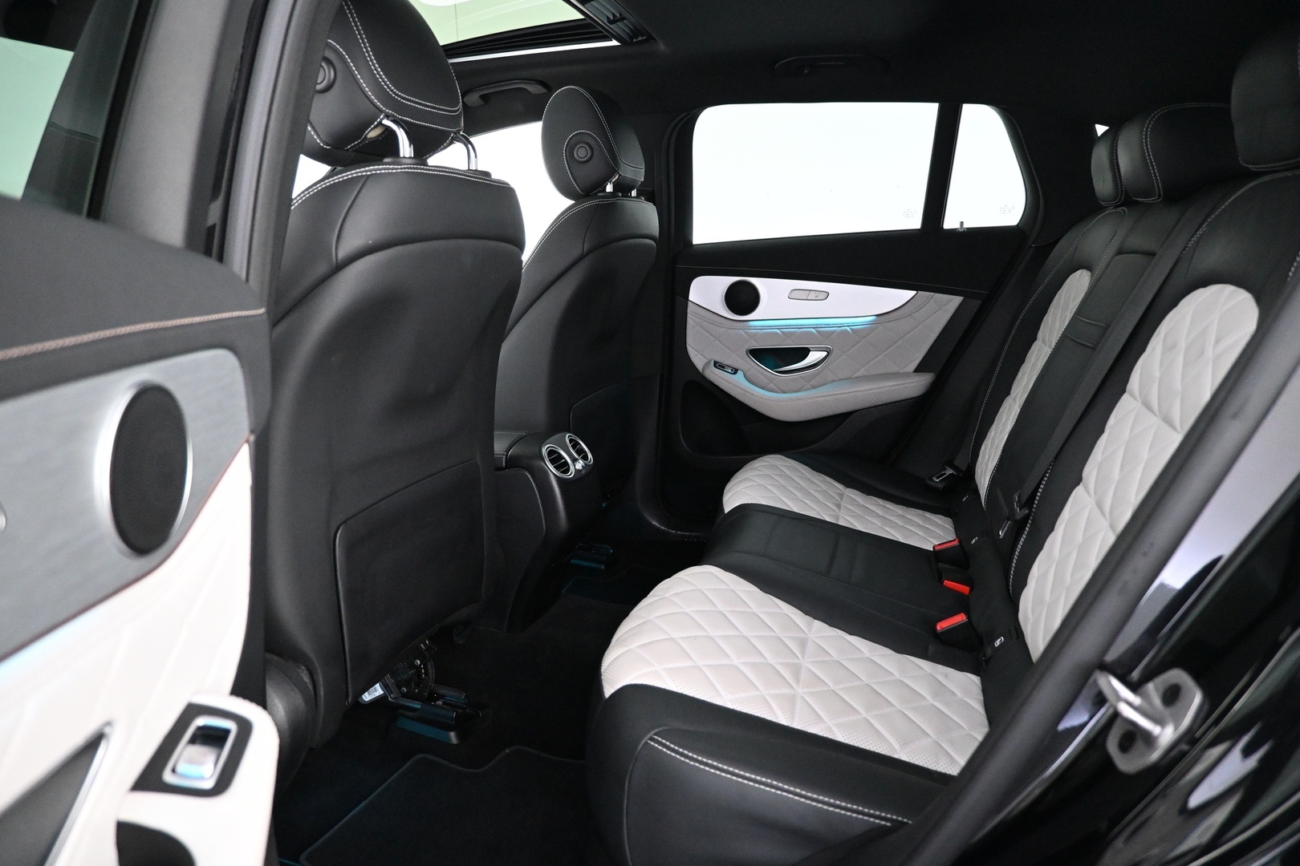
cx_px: 650
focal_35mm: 24
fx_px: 867
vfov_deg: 53.1
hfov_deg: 73.7
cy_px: 433
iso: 4000
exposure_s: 1/30
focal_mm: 16
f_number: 3.5
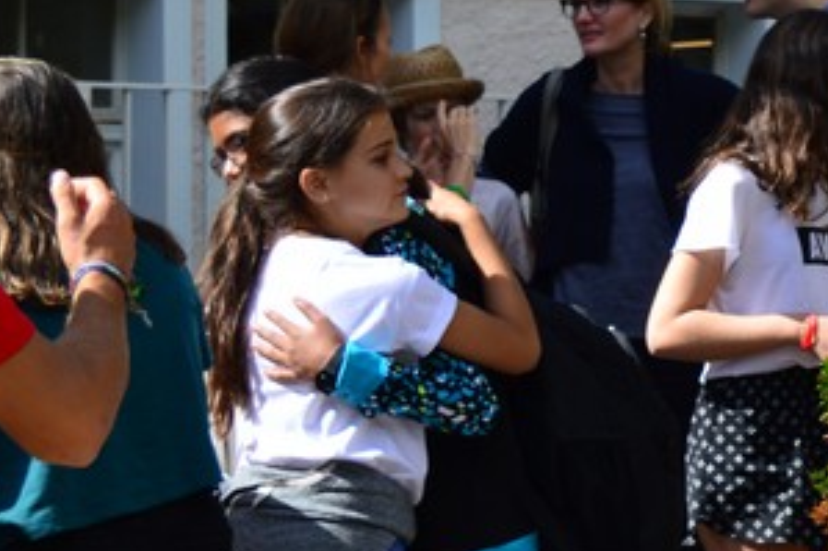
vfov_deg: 7.6
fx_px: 4131
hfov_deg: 10.9
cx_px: 1326
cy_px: 226
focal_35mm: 180
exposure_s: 1/500
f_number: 4.5
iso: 100
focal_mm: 35
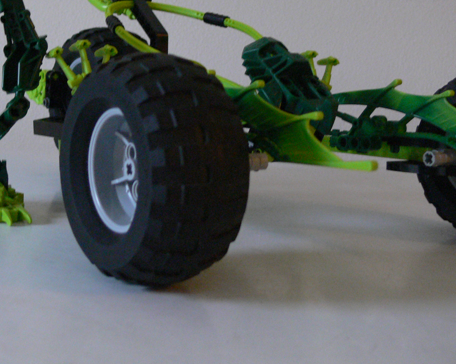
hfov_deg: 30.4
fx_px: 823
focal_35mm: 61
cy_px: 82
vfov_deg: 24.6
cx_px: 108
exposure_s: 1/8
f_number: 2.8
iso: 200
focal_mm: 7.4
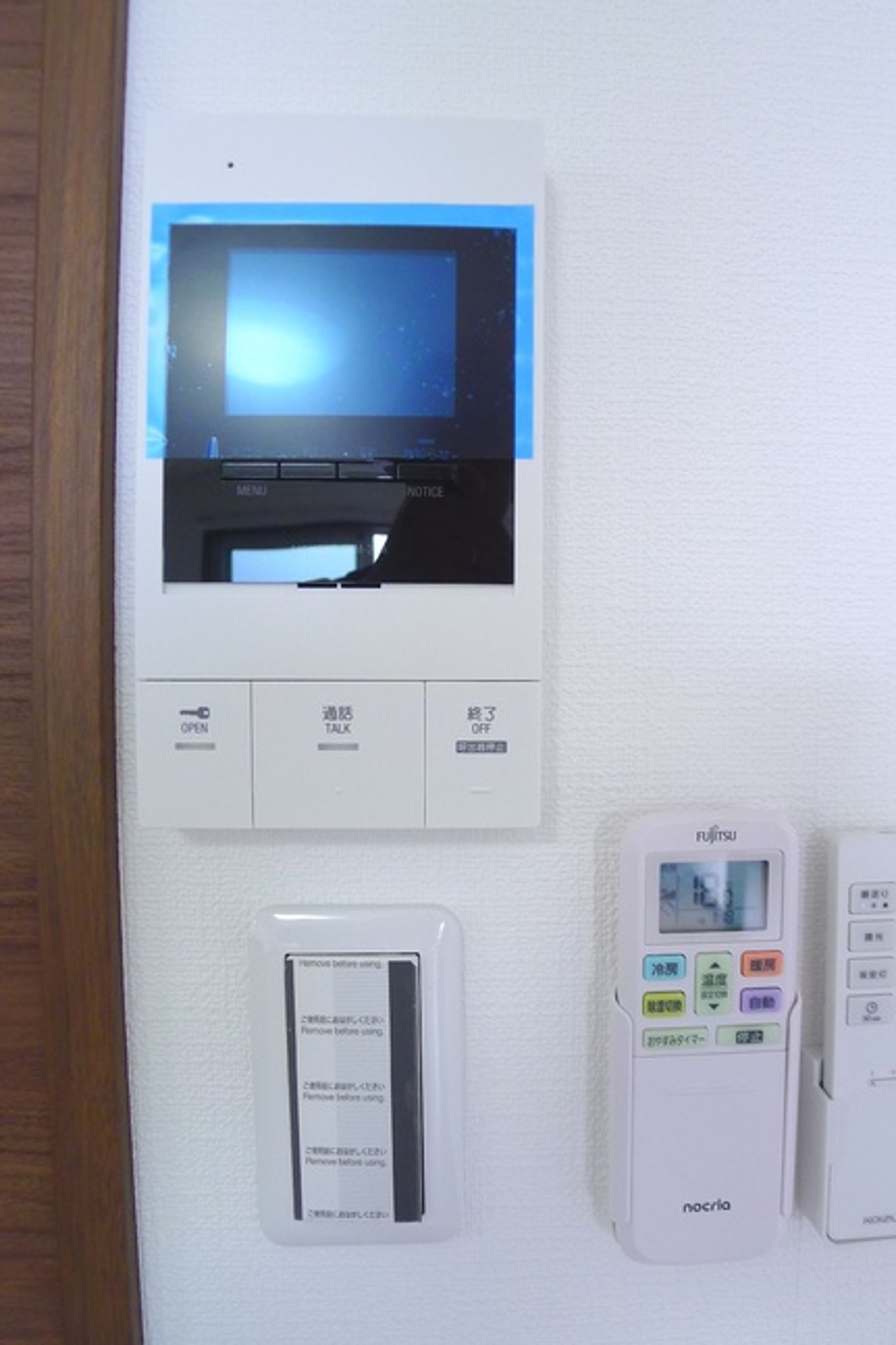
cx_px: 523
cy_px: 676
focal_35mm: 27
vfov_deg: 67.4
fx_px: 1008
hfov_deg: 47.7
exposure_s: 1/60
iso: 200
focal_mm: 5.1
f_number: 2
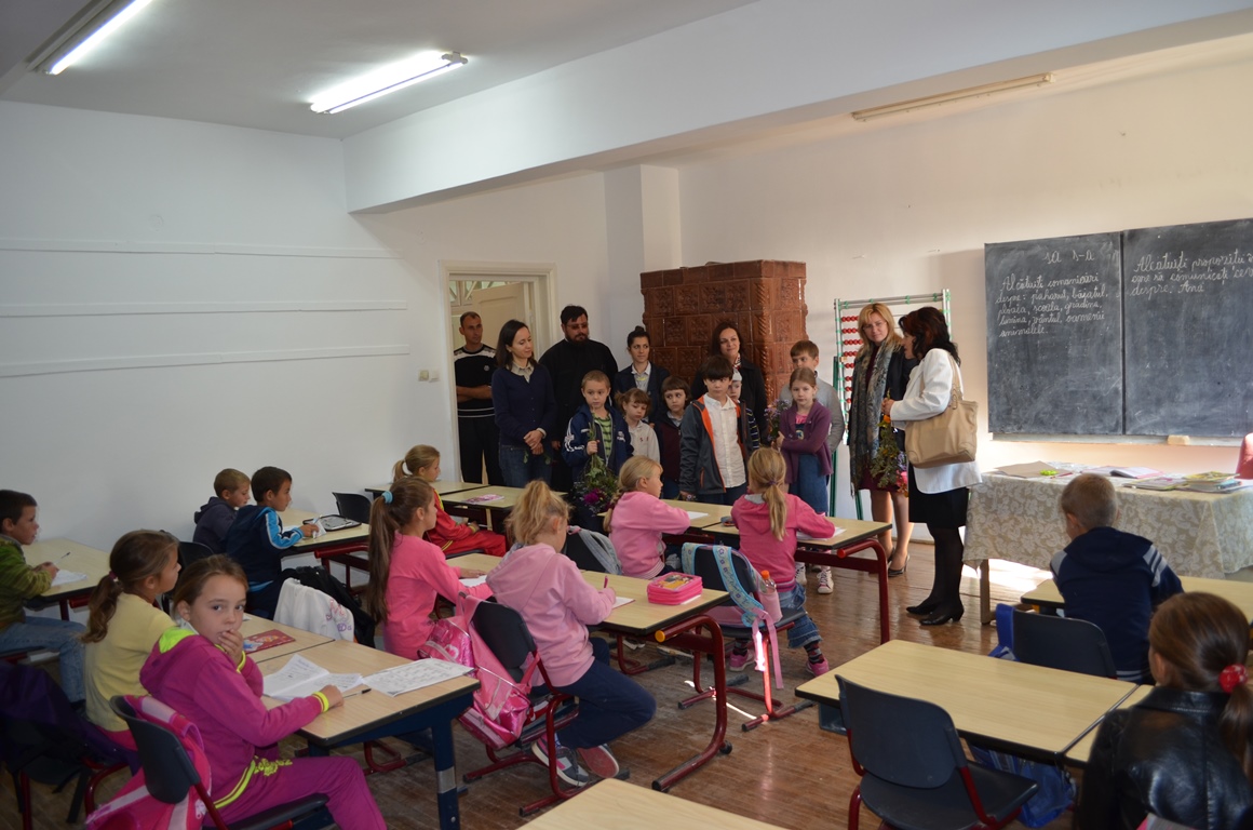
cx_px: 626
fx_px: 938
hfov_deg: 67.5
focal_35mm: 27
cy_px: 415
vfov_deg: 47.7
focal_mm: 18
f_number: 3.5
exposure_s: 1/60
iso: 400
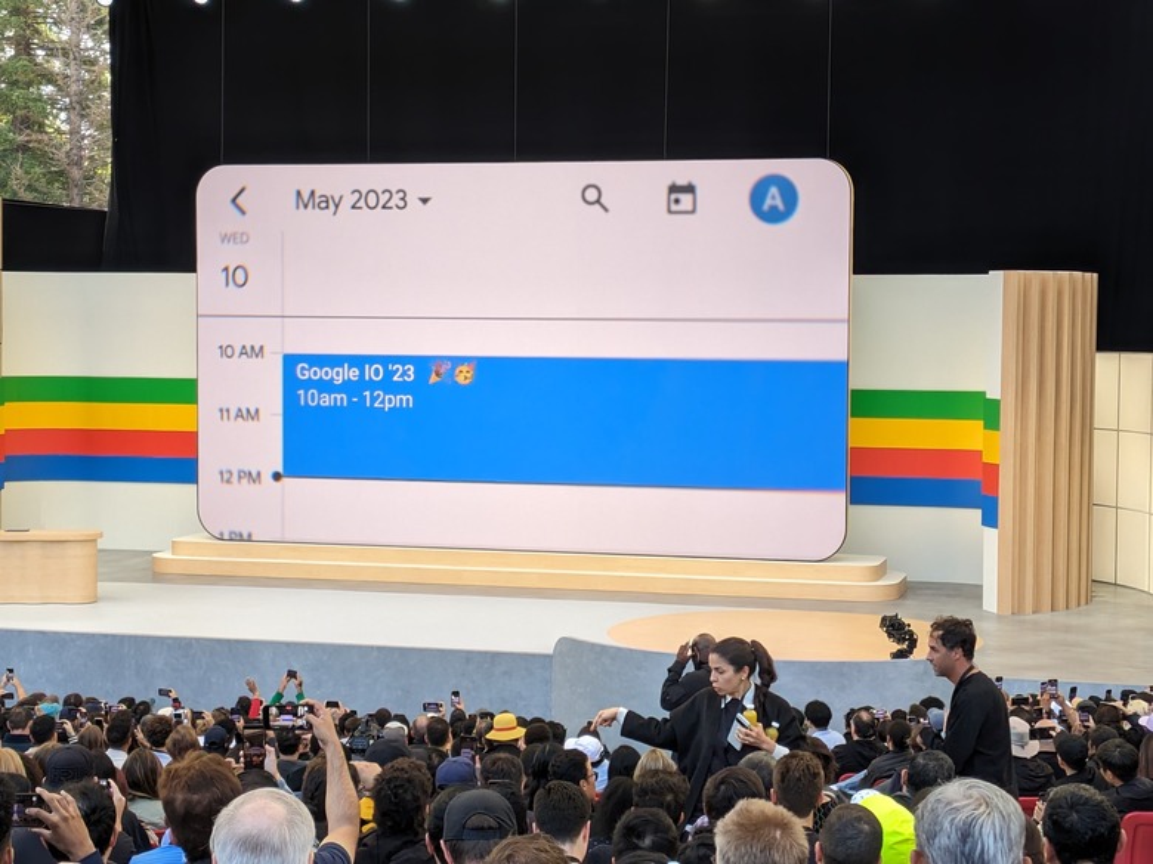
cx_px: 576
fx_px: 1632
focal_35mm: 49
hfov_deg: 38.9
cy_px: 432
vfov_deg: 29.7
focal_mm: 4.53
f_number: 1.7
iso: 82
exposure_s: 1/473
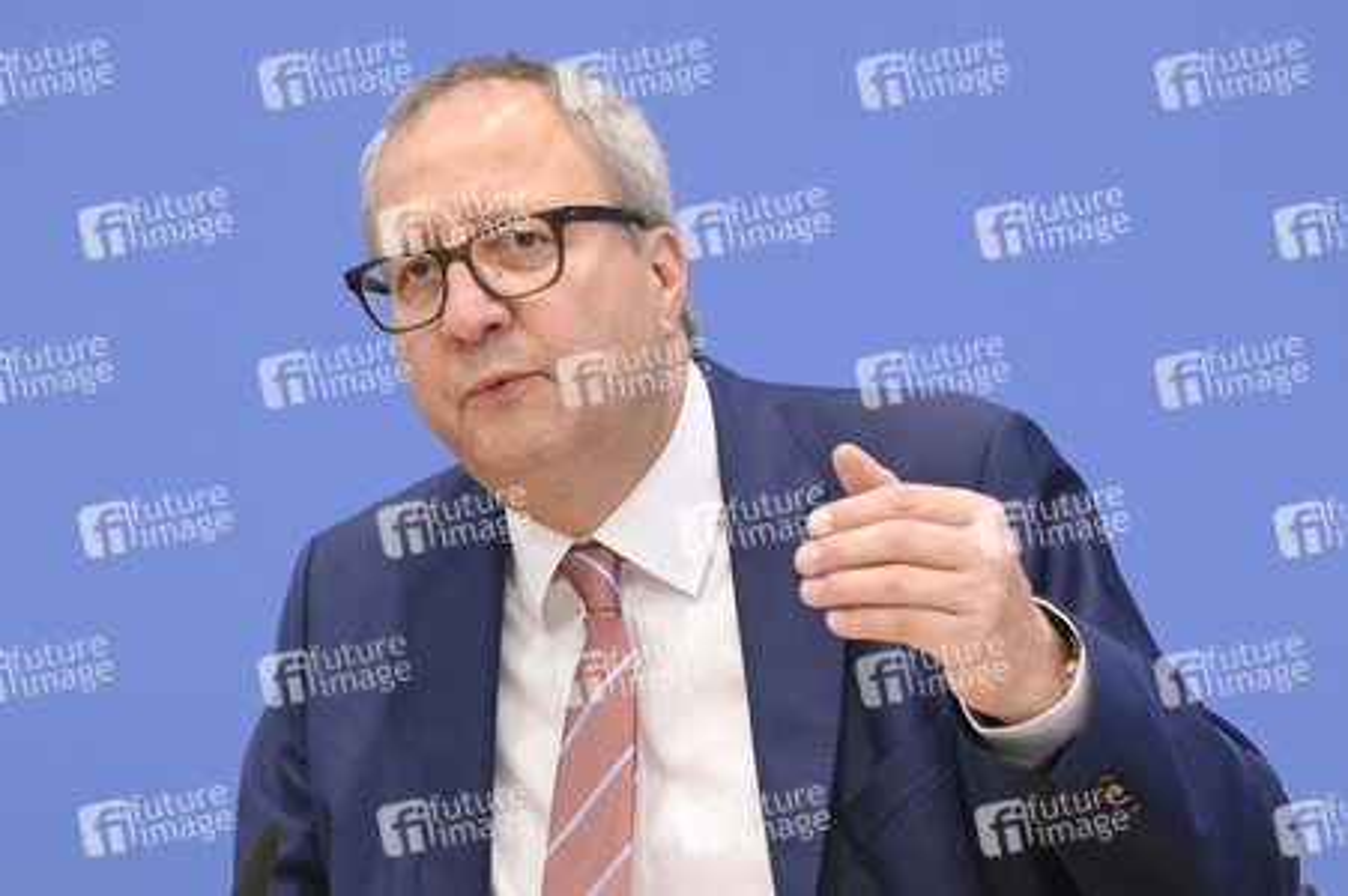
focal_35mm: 120
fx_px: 4490
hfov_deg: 17.1
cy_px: 448
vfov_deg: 11.4
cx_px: 674
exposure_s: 1/640
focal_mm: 120
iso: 5000
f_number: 5
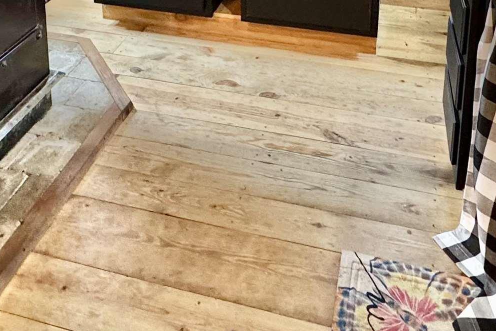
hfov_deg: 43.6
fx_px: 620
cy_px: -136
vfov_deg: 24.6
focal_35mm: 45
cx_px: 228
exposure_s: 1/60
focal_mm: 2.22
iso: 250
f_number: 2.2
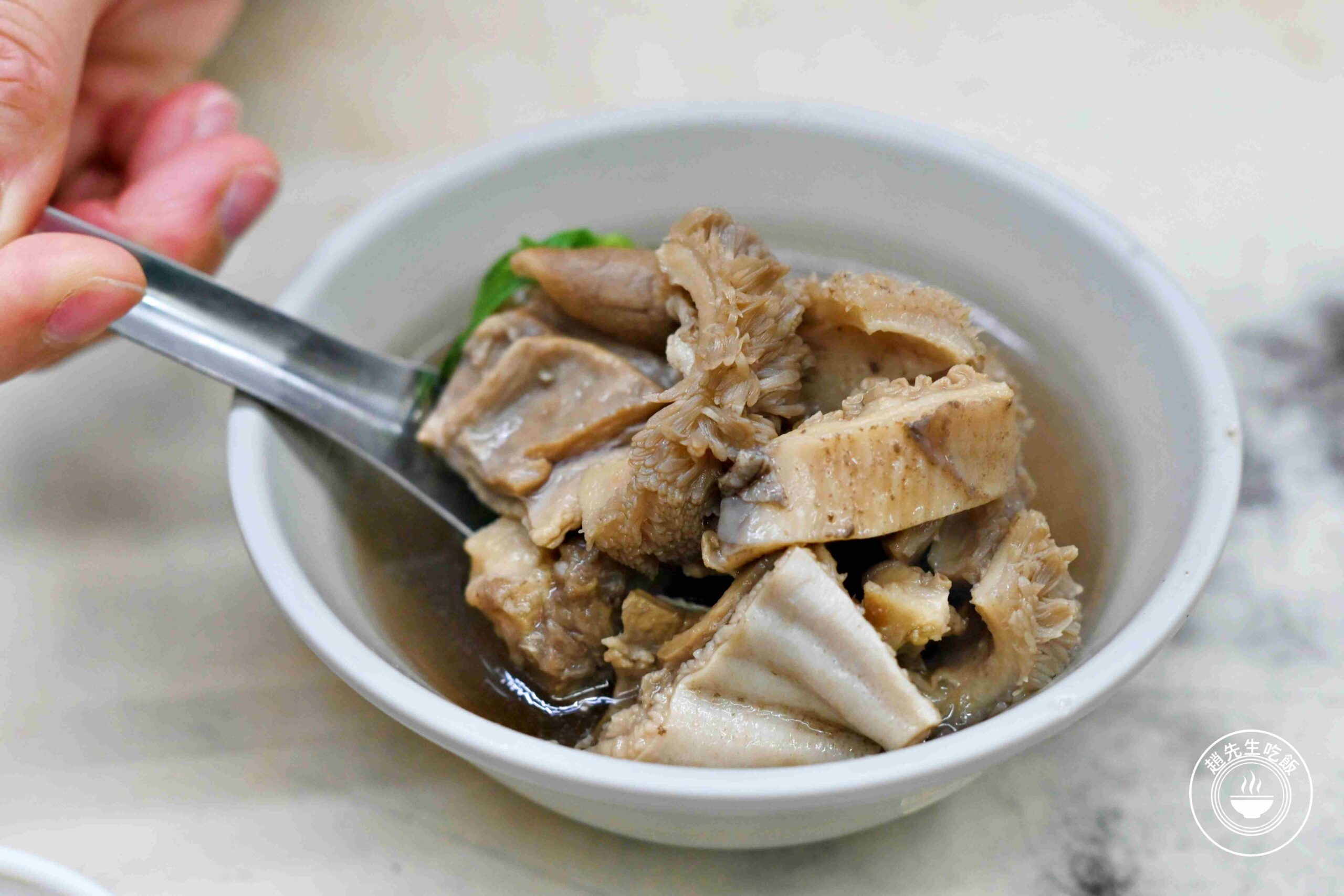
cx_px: 672
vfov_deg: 18.2
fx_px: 2800
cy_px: 448
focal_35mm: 75
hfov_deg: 27.0
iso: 640
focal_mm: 50
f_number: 3.2
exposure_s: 1/160
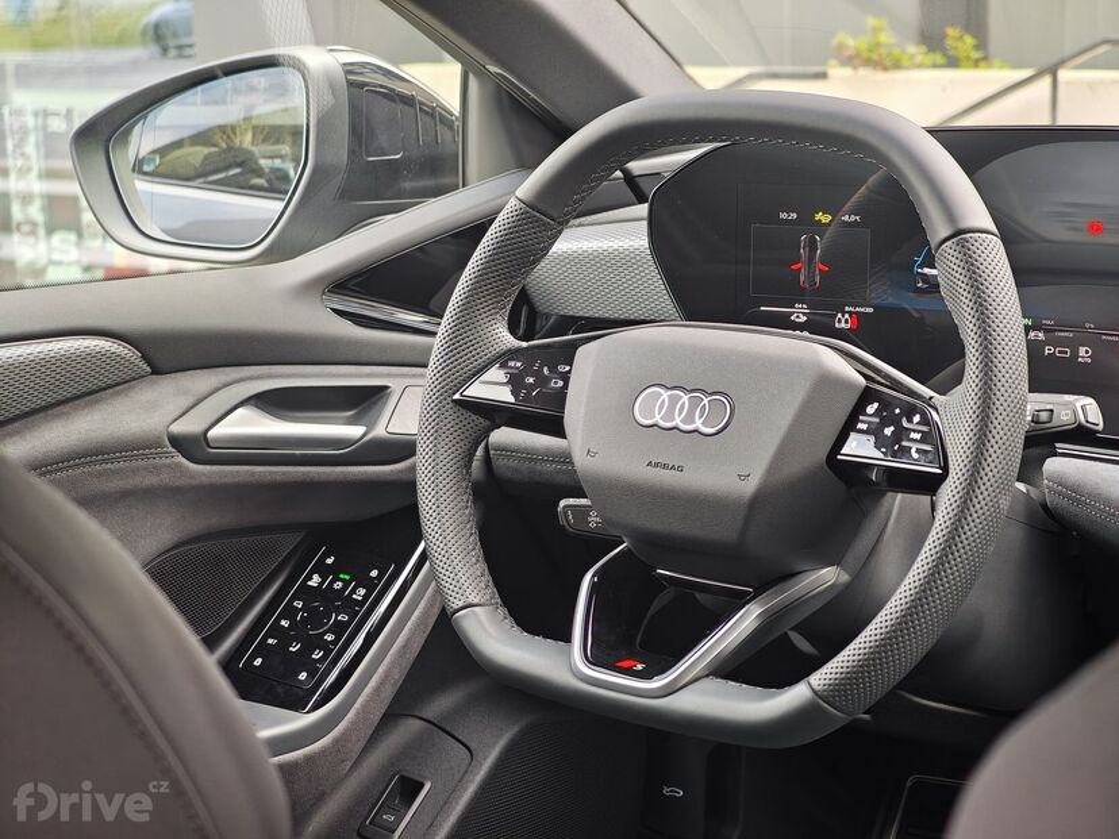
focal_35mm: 75
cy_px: 420
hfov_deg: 26.0
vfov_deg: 19.6
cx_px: 560
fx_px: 2424
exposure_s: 1/100
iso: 80
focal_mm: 12.28
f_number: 1.8
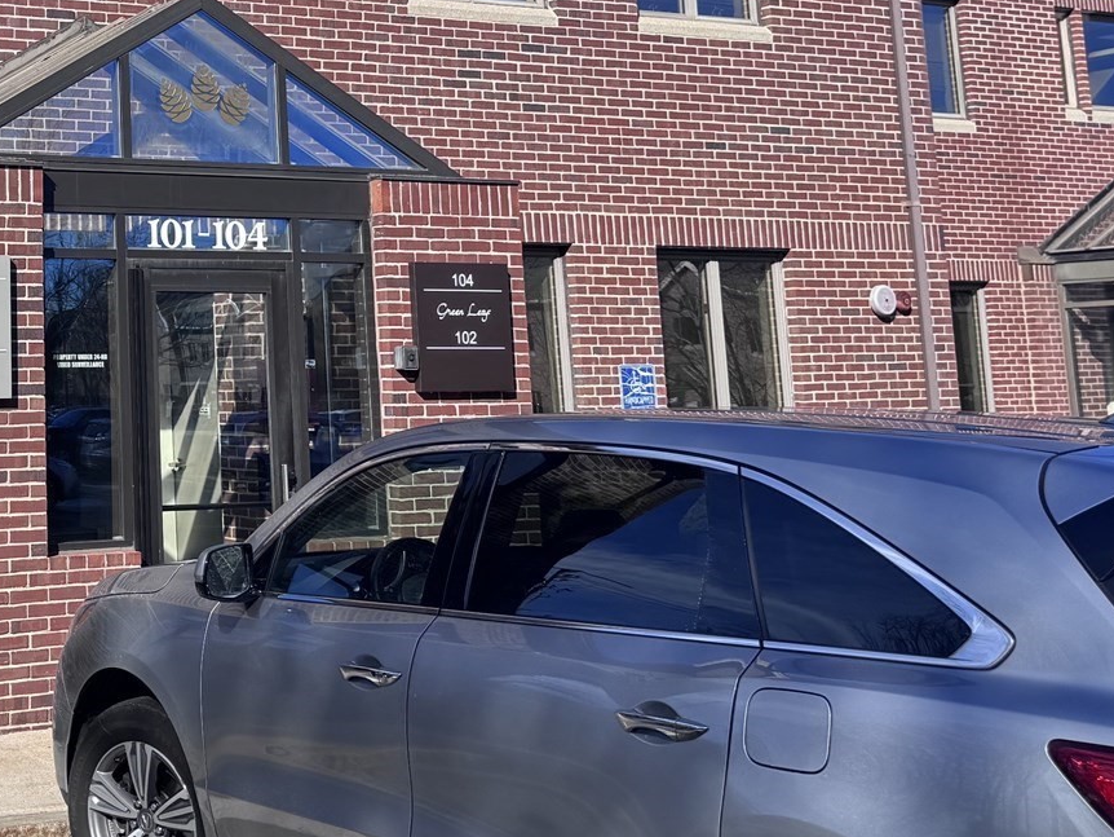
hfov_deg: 31.6
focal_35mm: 57
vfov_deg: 24.9
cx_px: 45
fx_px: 1835
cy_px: 71
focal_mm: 6.76
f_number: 1.78
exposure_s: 1/3247
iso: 80
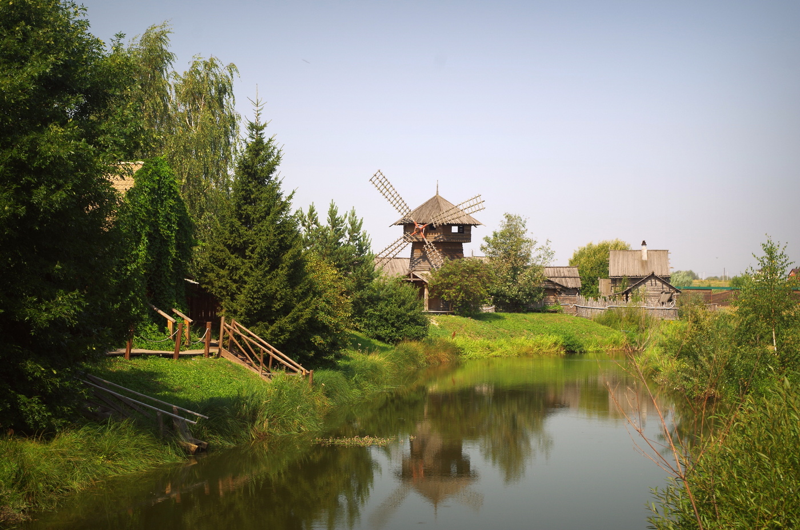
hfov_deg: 27.0
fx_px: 1663
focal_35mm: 75
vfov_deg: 18.1
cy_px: 265
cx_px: 400
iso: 100
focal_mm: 50
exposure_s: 1/200
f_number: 5.6
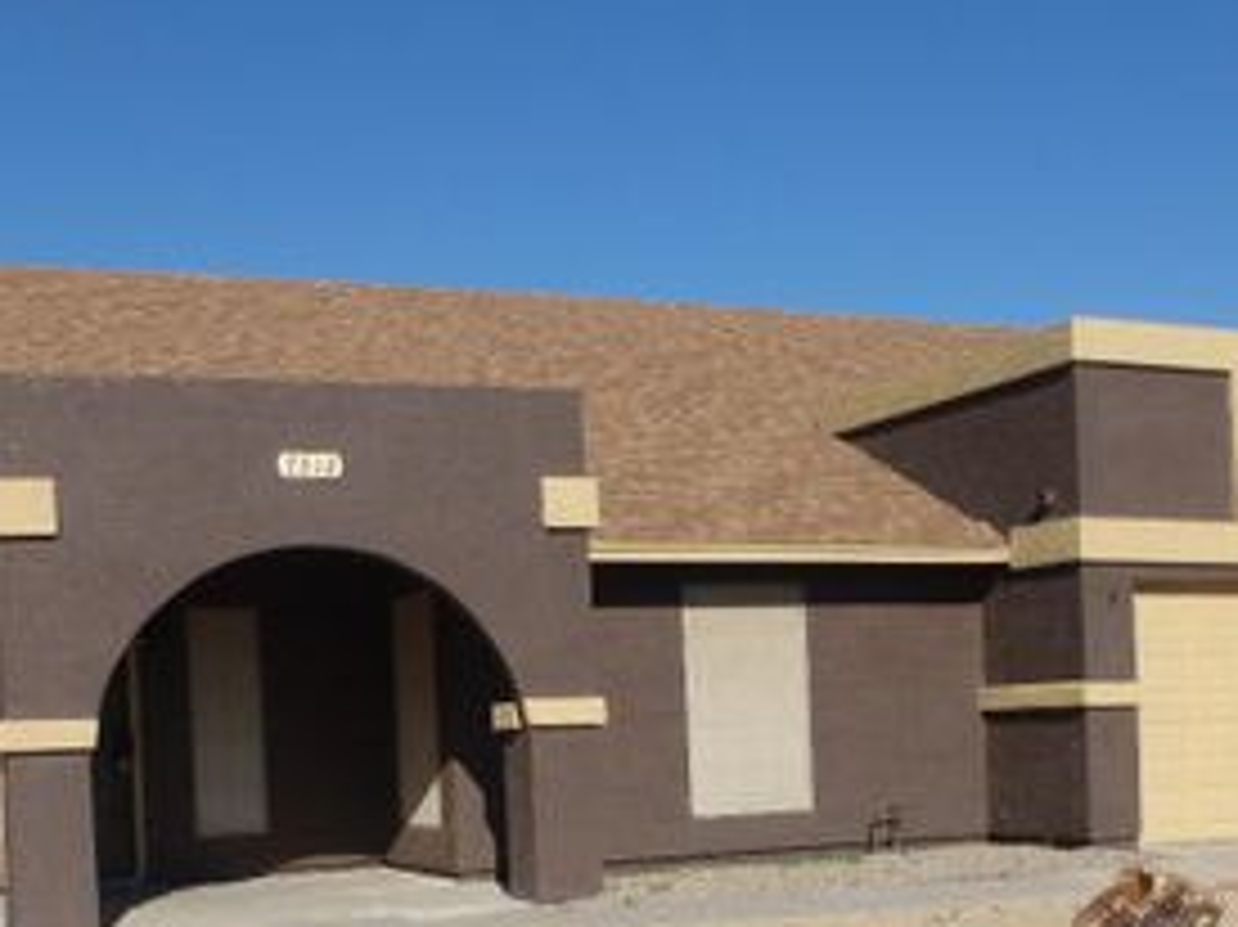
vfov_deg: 27.9
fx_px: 1823
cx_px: 612
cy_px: 763
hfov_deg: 37.5
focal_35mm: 51
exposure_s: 1/1600
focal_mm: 4.8
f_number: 4
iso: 100
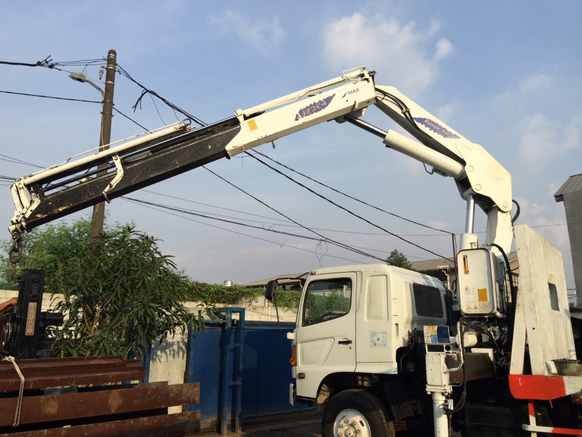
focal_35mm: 29
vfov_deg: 48.2
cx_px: 291
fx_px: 488
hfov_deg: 61.7
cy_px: 218
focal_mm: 4.15
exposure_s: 1/1364
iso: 32
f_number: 2.2
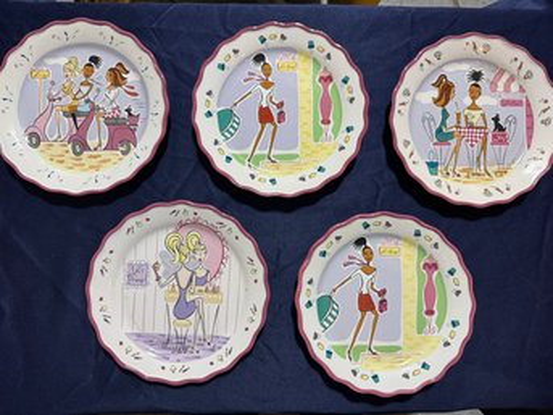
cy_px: 208
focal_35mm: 24
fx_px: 383
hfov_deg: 71.6
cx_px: 276
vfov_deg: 56.8
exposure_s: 1/120
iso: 160
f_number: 1.78
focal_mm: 6.76
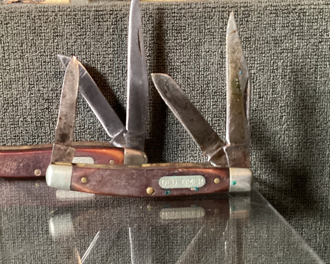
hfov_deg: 40.1
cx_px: 125
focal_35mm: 46
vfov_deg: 32.7
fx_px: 449
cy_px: 134
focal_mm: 3.3
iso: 400
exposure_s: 1/25
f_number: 2.4
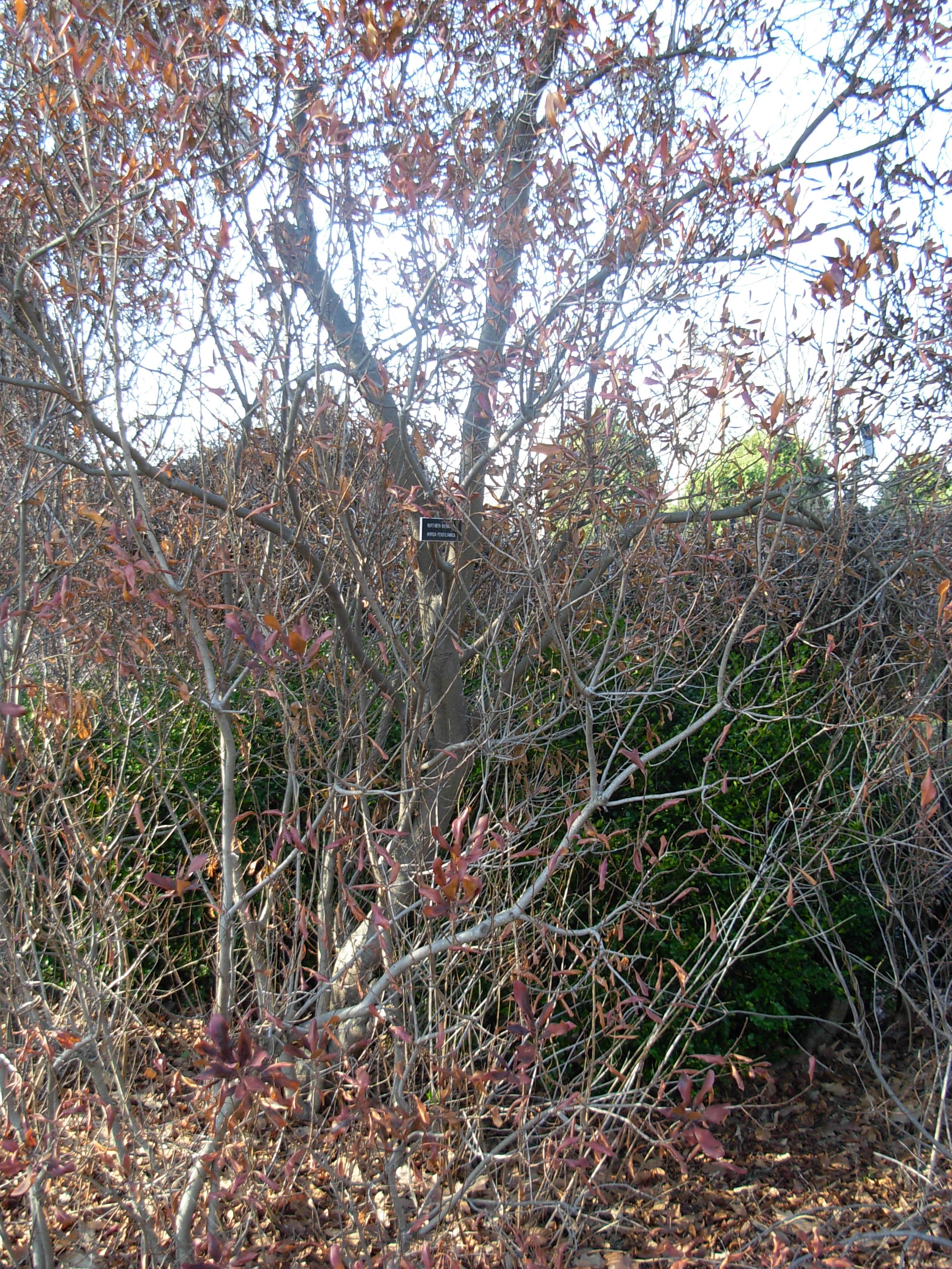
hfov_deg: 37.7
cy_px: 634
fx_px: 1393
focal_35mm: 38
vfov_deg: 49.0
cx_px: 476
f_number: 2.9
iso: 79
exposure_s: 1/82.9
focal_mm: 6.3
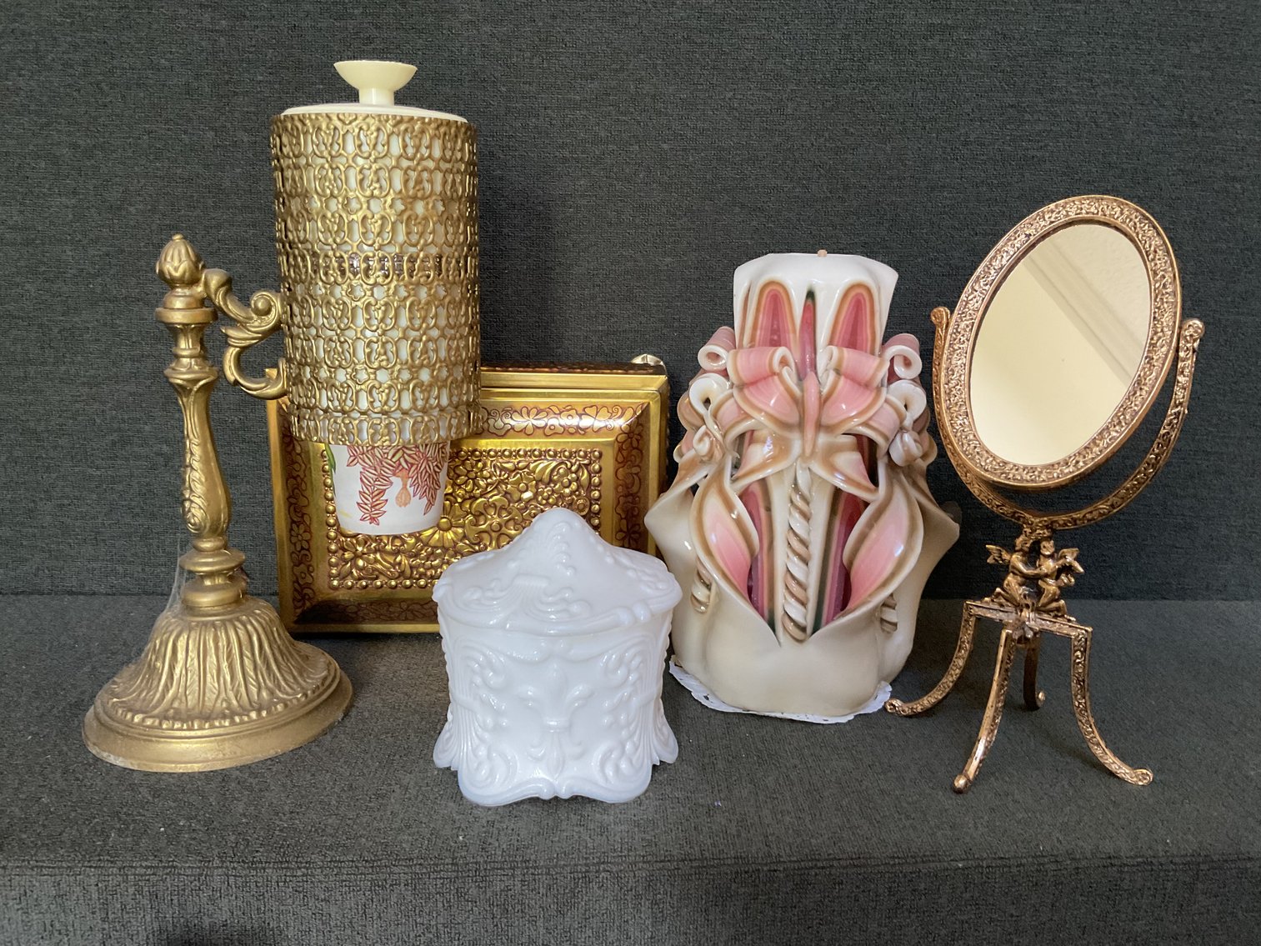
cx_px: 630
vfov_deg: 48.2
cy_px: 473
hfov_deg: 61.7
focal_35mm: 29
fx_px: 1057
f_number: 1.8
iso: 250
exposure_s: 1/60
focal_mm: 3
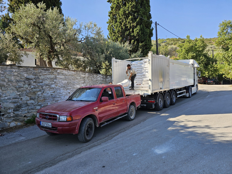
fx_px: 154
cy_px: 87
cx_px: 116
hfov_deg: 73.9
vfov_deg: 58.9
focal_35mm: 23
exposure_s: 1/298
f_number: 1.7
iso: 10
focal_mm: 6.3
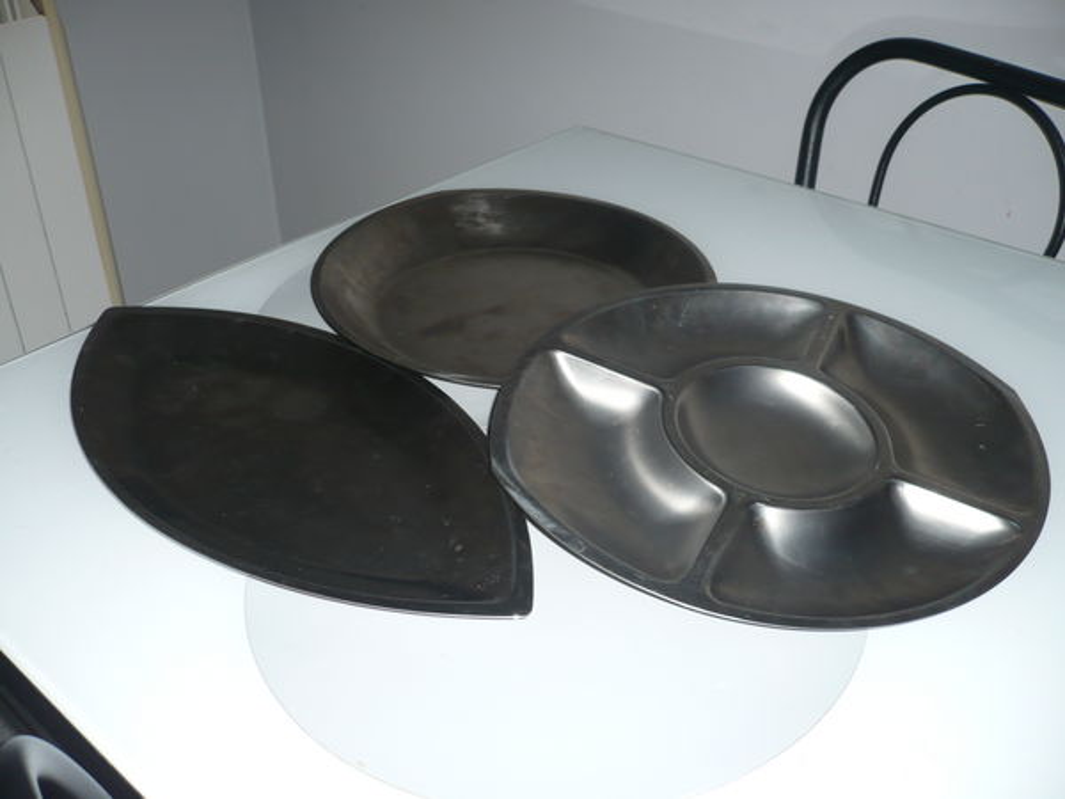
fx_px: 1077
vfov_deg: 40.7
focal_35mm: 35
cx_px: 532
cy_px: 400
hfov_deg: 52.6
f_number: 2.8
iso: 100
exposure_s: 1/30
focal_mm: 5.8
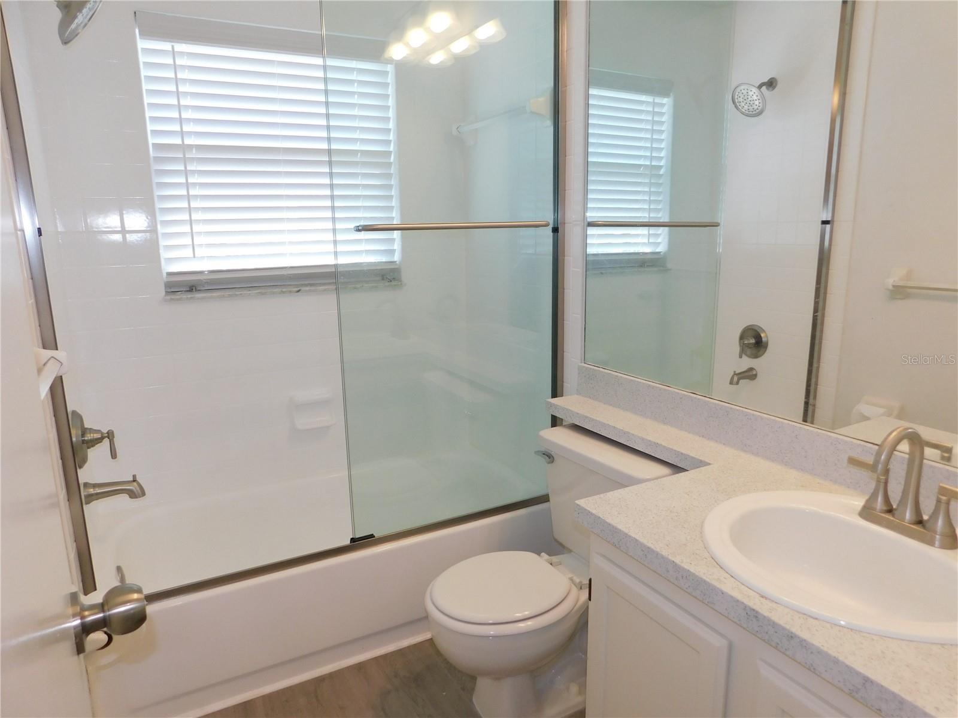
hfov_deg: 73.9
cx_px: 479
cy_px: 359
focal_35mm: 23
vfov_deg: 58.9
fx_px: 637
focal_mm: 4
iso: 125
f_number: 3
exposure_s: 1/60
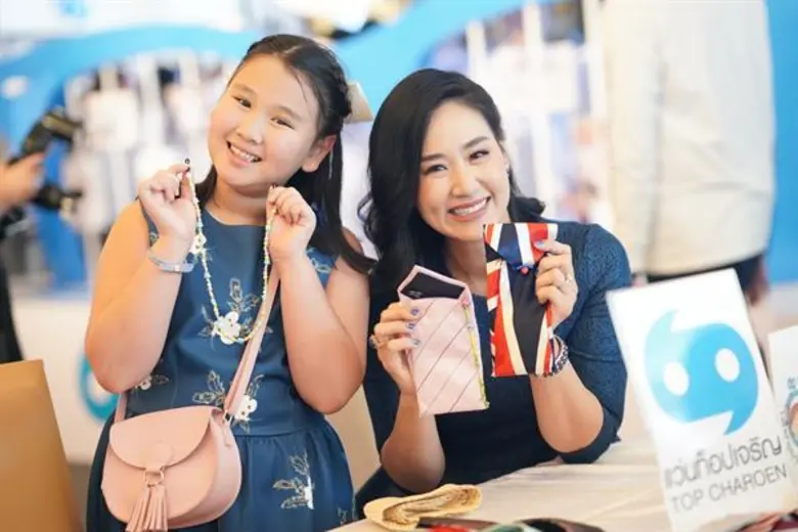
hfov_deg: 23.9
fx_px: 1884
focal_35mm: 85
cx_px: 399
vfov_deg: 16.1
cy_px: 266
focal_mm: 85
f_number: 2
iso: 3200
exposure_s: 1/320
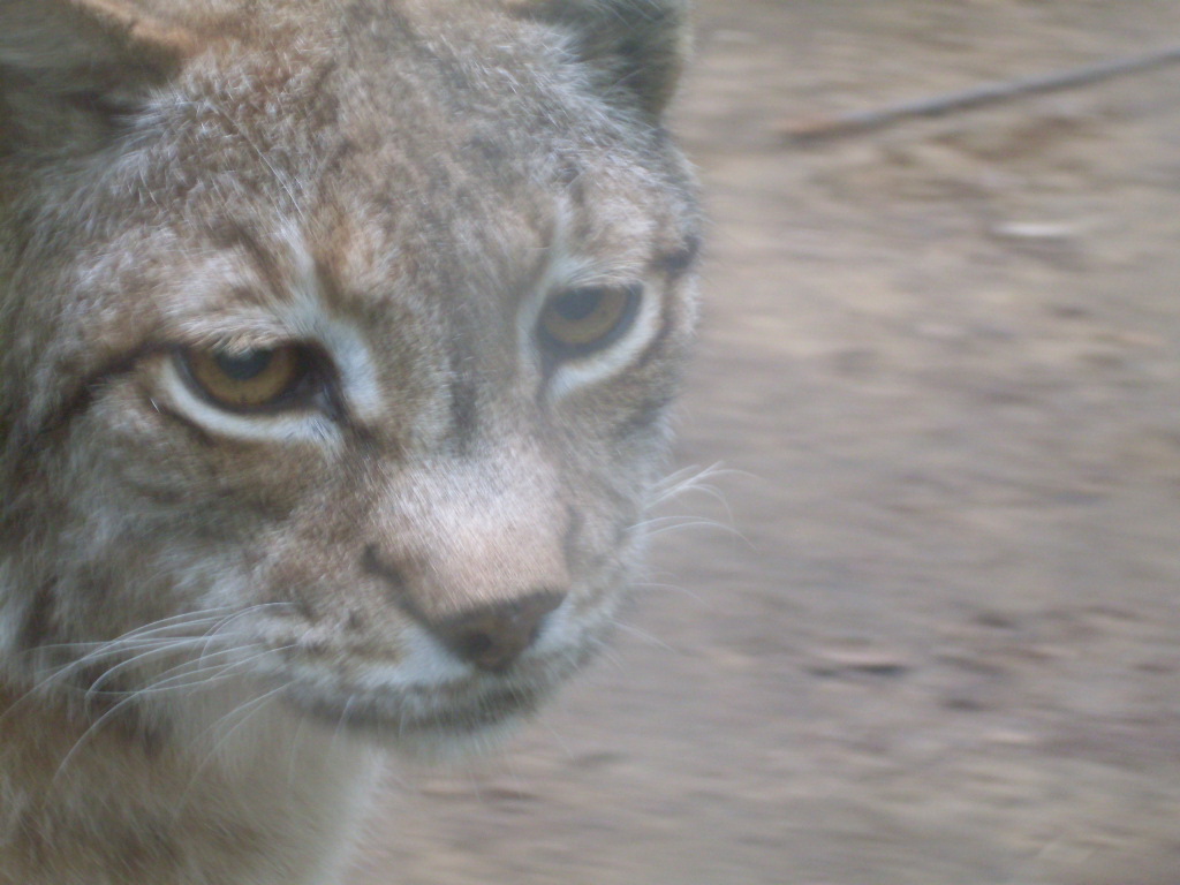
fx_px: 3511
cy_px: 442
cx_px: 590
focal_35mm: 103
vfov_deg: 14.4
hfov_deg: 19.1
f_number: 4.8
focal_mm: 17.1
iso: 200
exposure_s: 1/15
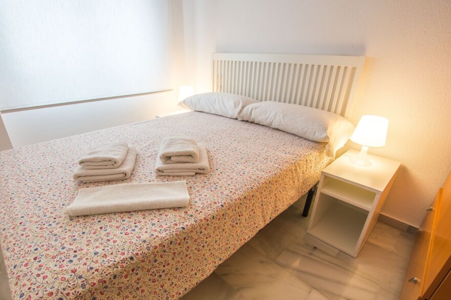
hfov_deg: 54.4
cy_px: 169
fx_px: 438
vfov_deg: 37.8
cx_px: 213
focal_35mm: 35
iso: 200
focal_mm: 20
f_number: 11
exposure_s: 1/3
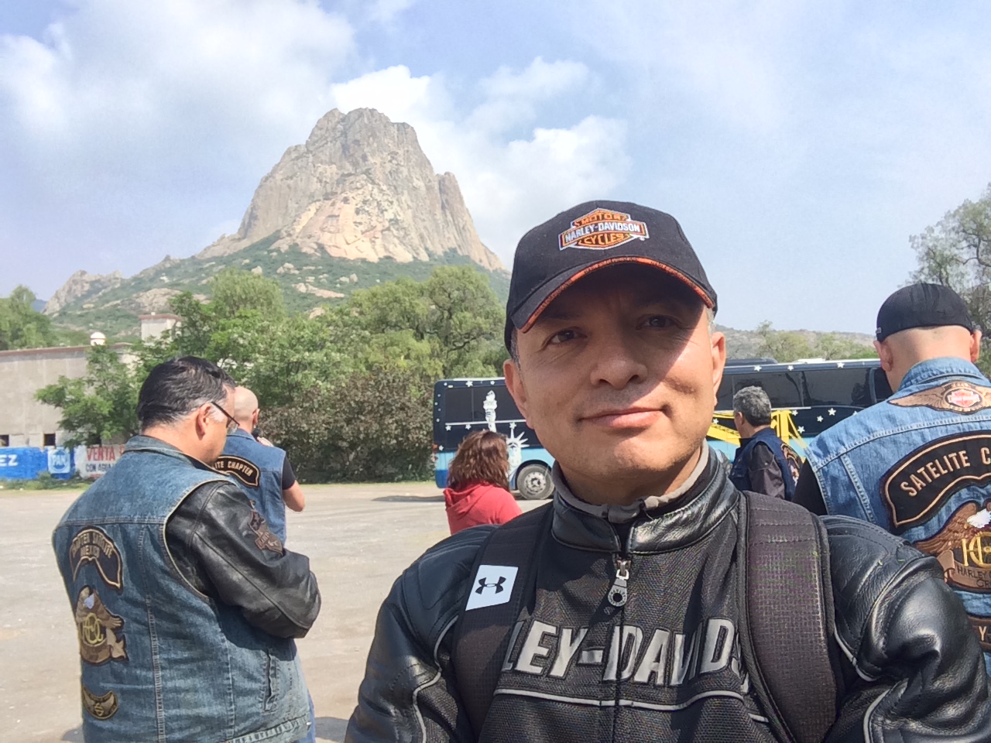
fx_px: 887
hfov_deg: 58.4
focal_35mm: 31
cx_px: 496
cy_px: 372
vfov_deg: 45.4
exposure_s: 1/728
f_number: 2.4
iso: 50
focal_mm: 2.15
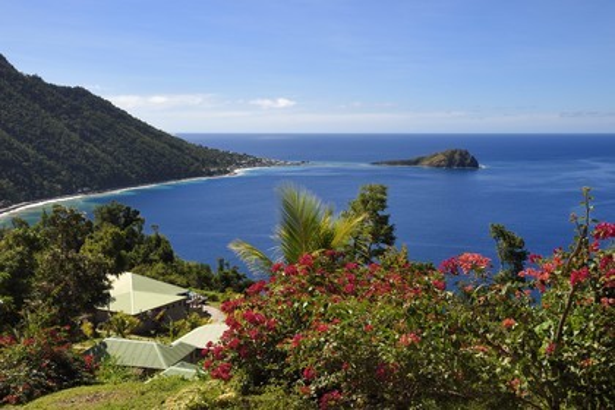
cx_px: 308
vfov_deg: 33.4
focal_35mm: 40
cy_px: 205
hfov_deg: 48.5
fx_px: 683
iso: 200
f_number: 14
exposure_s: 1/320
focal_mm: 40
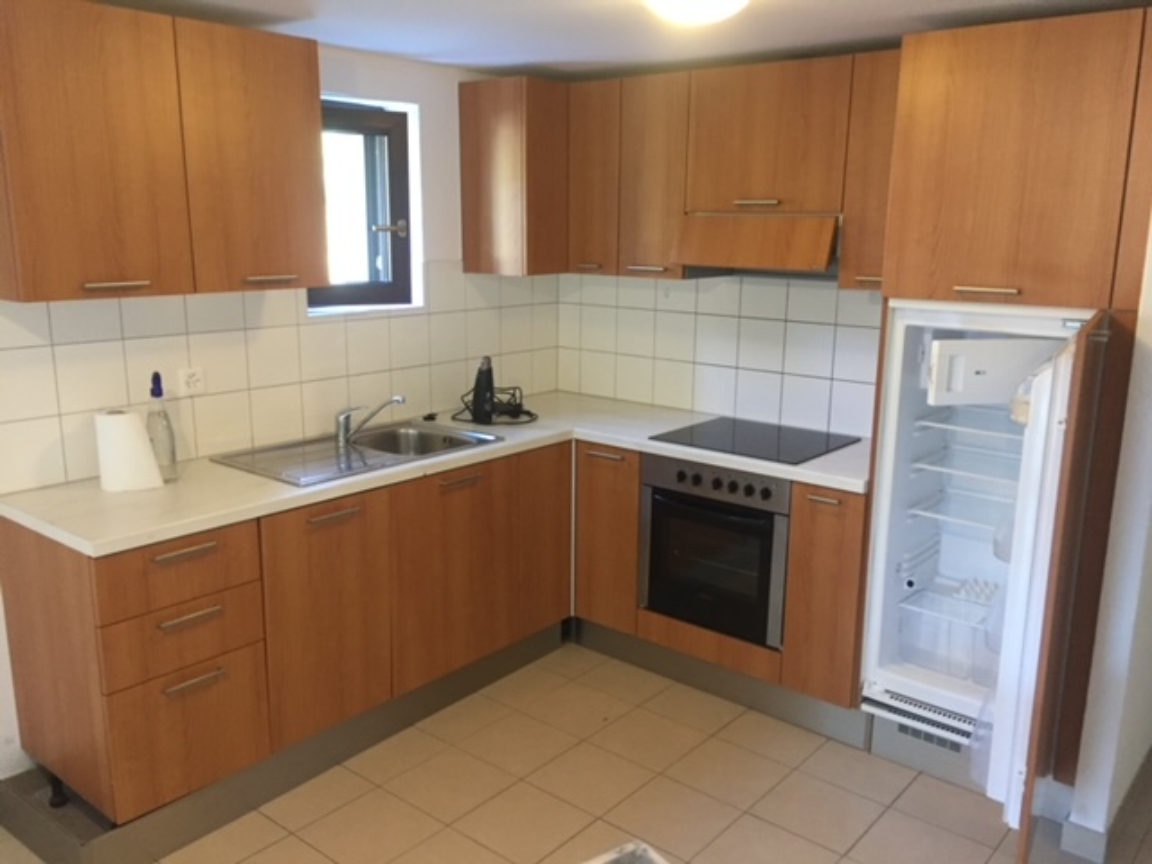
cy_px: 432
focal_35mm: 29
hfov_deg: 61.7
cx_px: 576
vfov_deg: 48.2
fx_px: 965
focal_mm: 4.15
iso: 250
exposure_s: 1/33
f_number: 2.2
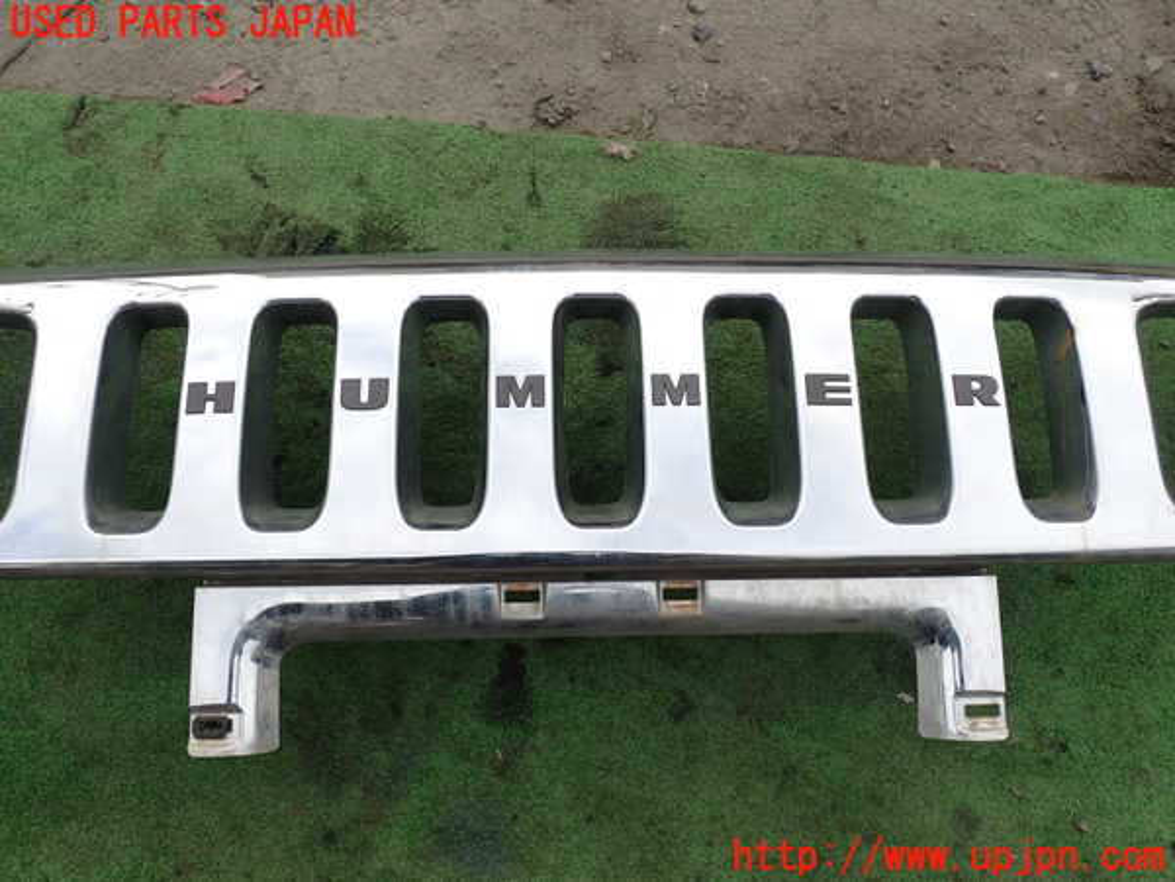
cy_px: 441
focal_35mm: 30
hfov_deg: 60.0
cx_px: 588
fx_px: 1018
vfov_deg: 46.8
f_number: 3.2
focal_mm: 5.4
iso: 100
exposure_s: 1/400
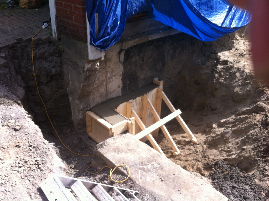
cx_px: 134
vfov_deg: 40.6
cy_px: 100
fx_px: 271
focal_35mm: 35
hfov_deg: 52.7
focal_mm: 3.85
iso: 80
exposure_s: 1/431
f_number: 2.8
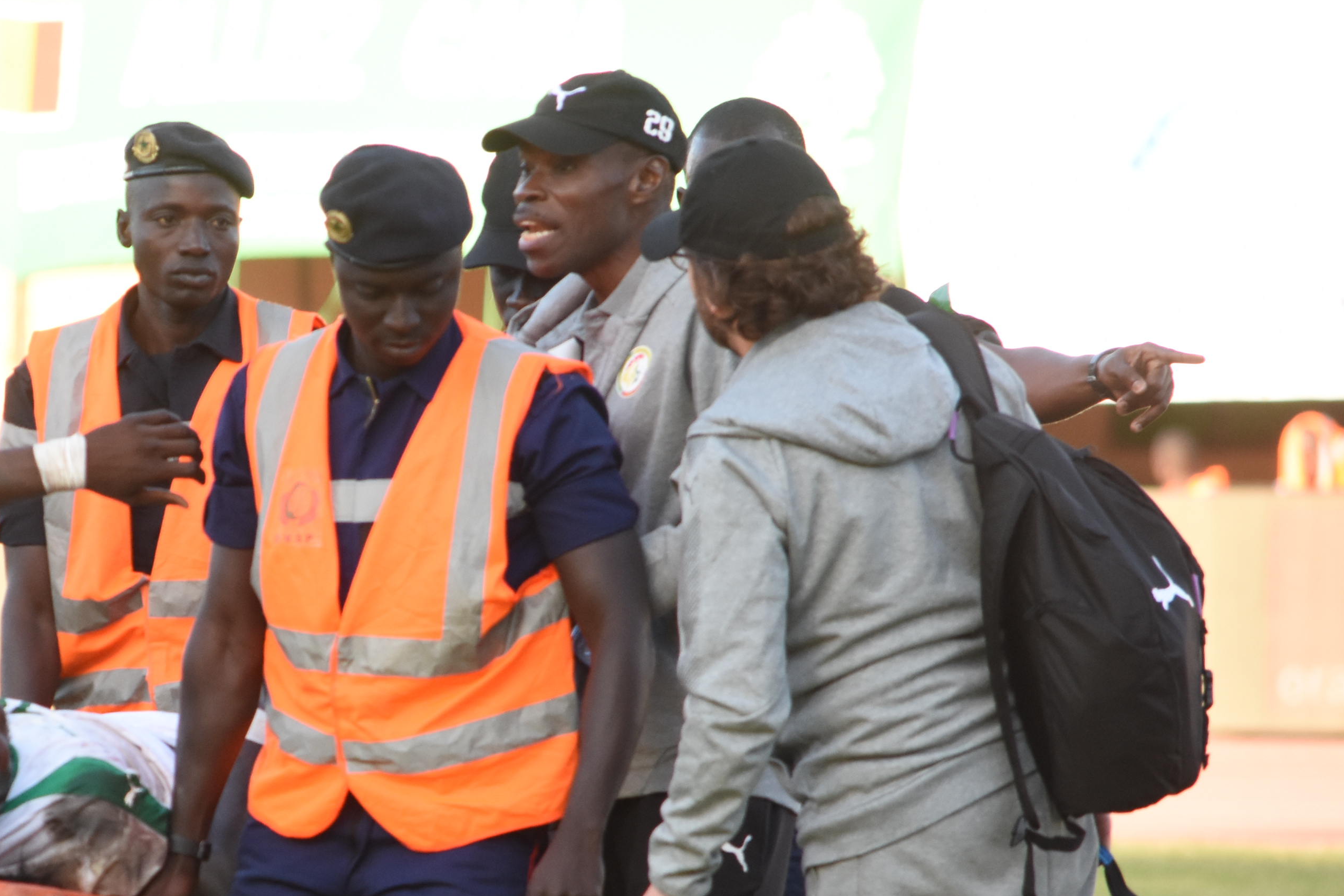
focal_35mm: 582
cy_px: 656
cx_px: 179
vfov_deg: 2.4
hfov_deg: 3.5
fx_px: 21733
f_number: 6.3
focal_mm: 220
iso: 1000
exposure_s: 1/640
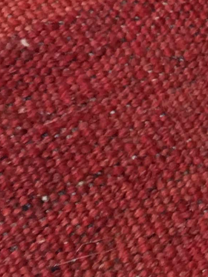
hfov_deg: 9.0
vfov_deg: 13.0
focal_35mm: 151
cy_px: 65
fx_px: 1209
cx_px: 475
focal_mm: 4.15
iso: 125
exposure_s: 1/33
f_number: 2.2
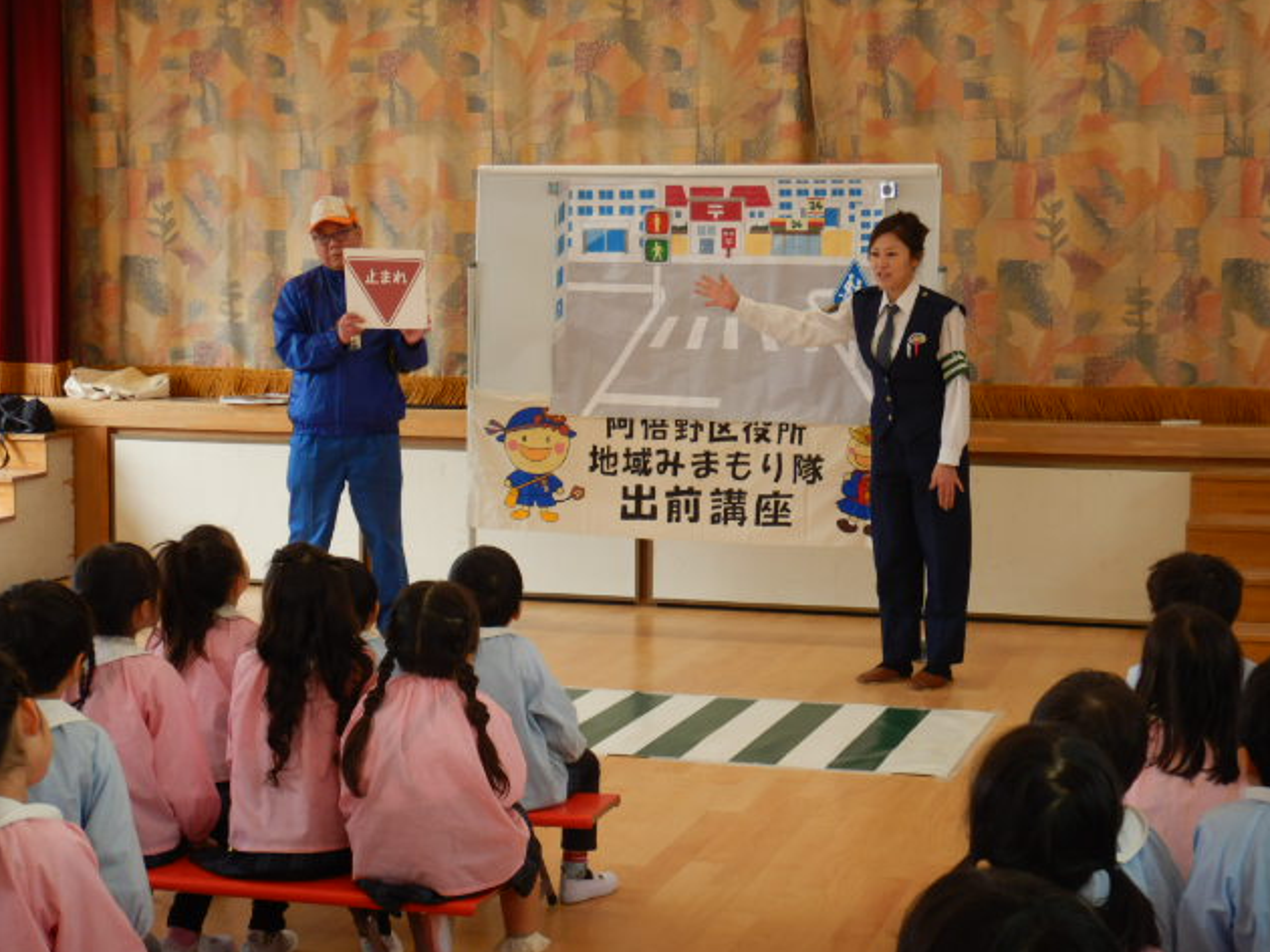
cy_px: 476
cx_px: 641
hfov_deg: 31.2
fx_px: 2274
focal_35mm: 62
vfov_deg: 23.6
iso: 125
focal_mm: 11
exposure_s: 1/50
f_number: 4.4
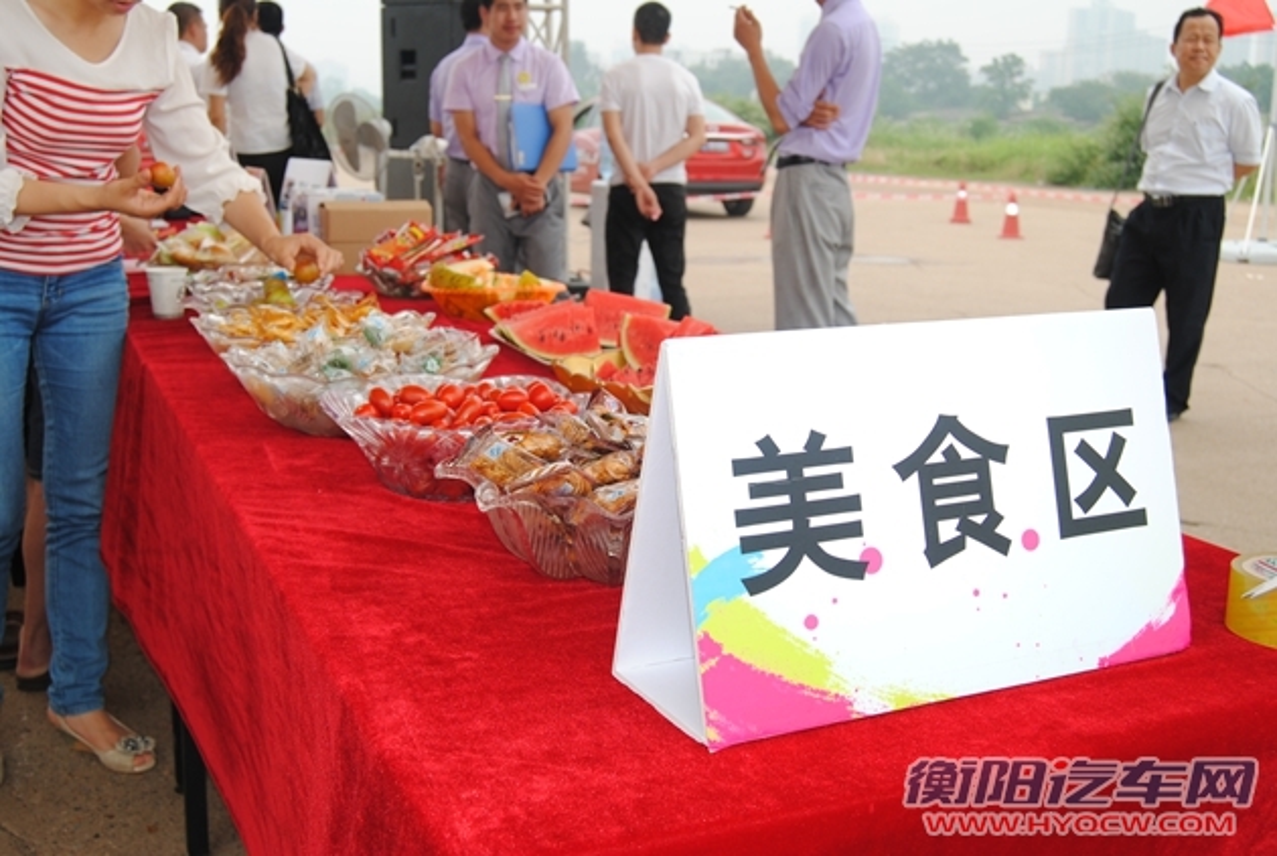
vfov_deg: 34.3
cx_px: 638
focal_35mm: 39
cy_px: 428
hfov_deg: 49.5
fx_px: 1385
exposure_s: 1/200
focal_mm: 26
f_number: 6.3
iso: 100
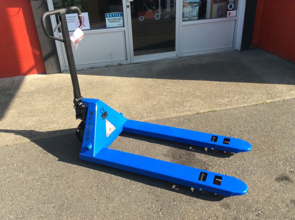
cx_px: 148
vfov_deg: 44.0
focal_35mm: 32
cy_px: 110
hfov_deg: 56.9
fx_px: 272
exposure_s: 1/561
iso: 32
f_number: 2.4
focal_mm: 3.3
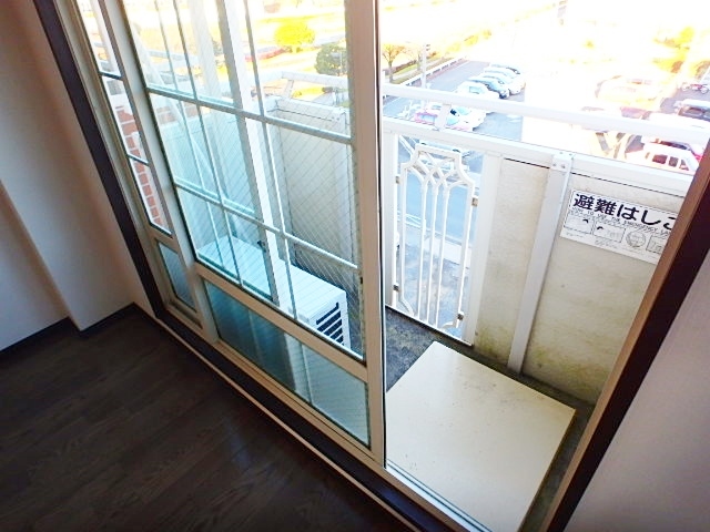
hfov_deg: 79.0
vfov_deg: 63.4
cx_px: 355
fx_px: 431
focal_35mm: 21
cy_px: 266
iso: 125
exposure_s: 1/60
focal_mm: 3.7
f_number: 3.5
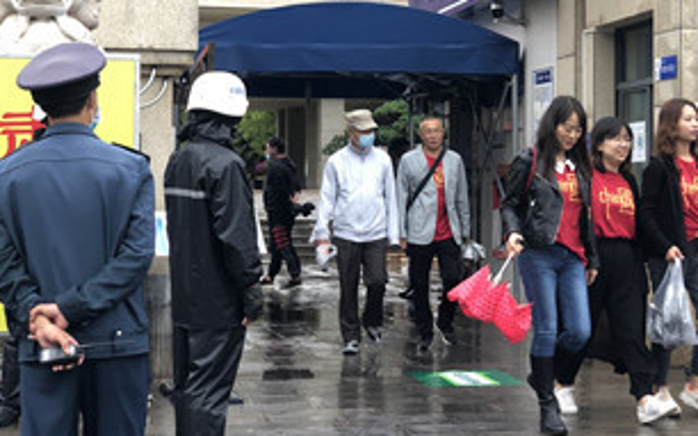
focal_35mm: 90
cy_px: 143
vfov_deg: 14.5
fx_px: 1711
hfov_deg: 22.8
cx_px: 541
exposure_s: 1/60
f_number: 2.4
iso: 25
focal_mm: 6
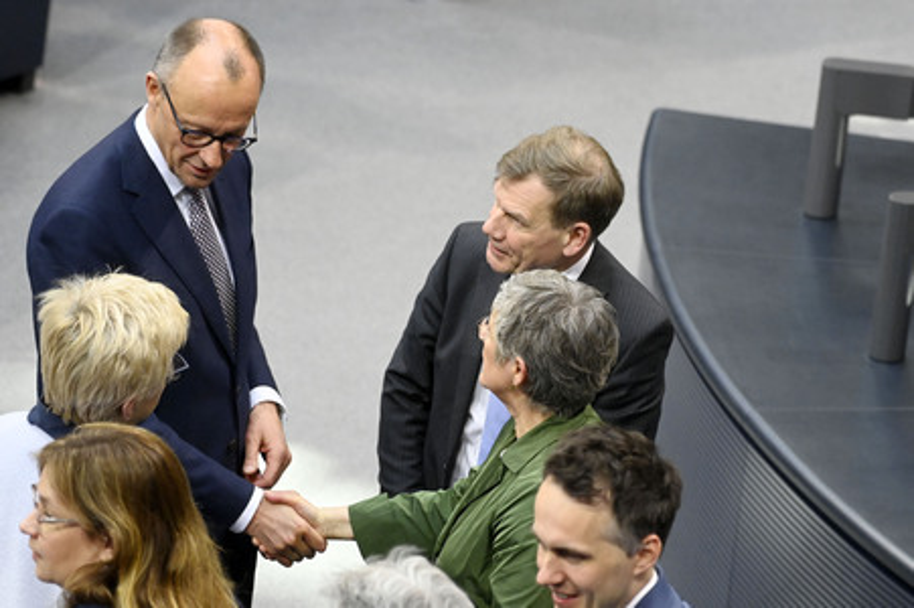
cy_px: 304
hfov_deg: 9.8
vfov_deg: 6.5
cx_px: 457
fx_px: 5328
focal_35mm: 210
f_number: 5.6
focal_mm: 210
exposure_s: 1/400
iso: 10000
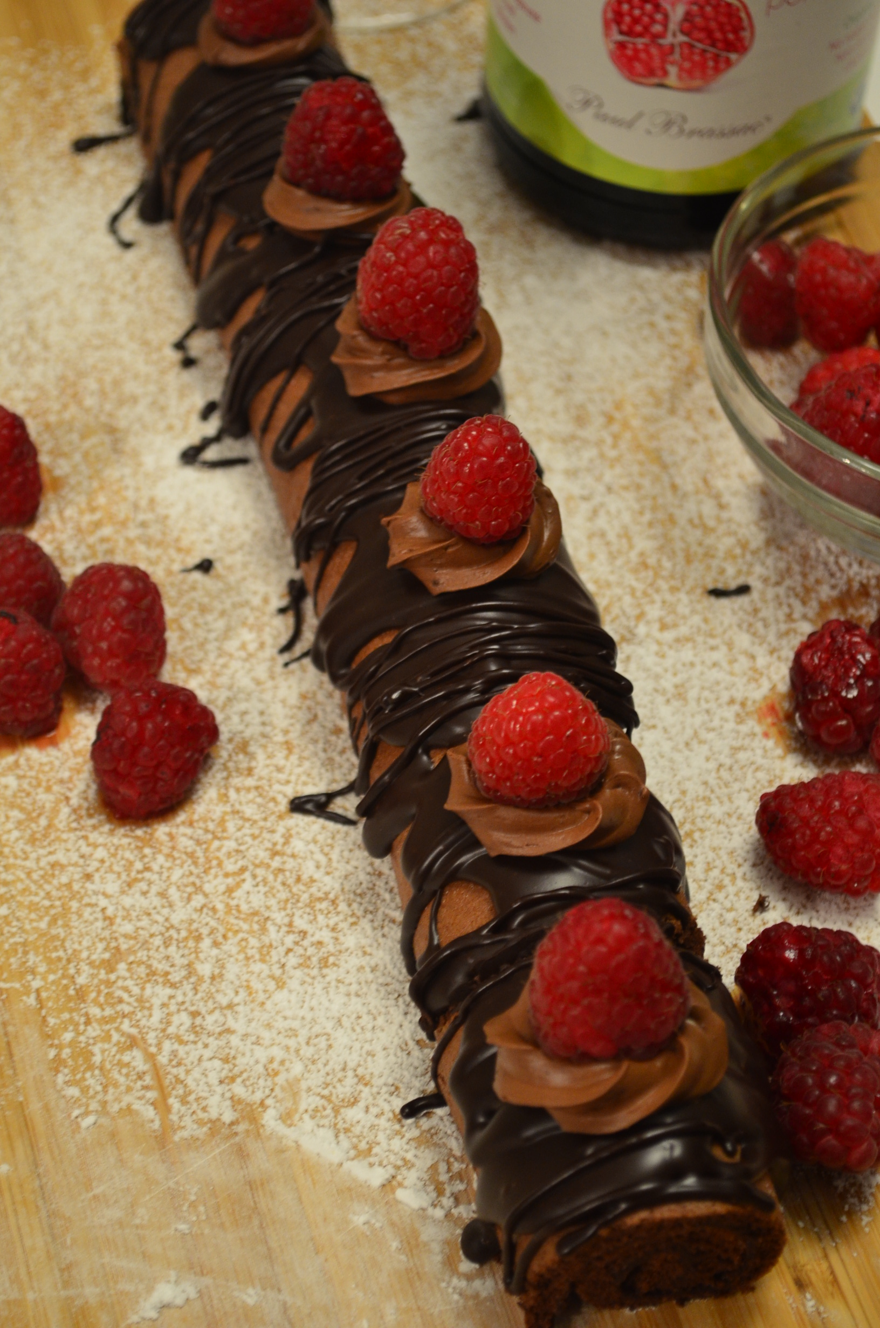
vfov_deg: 24.7
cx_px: 440
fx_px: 3038
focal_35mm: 82
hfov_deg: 16.5
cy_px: 664
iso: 800
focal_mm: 55
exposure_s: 1/8
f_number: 5.6
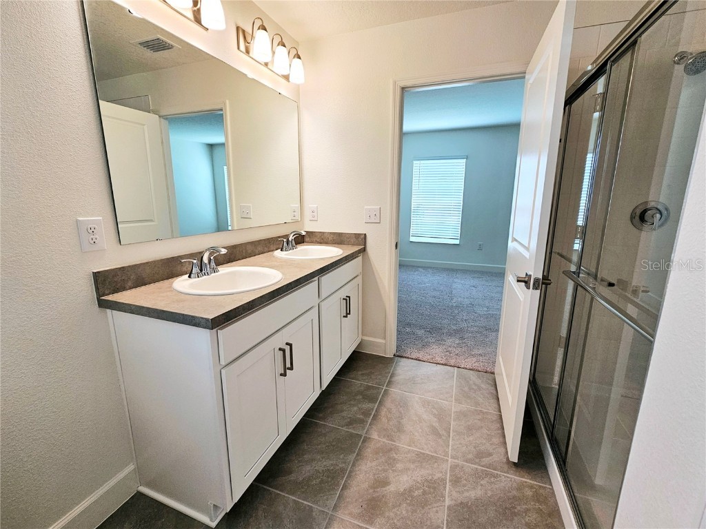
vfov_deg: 89.9
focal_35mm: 13
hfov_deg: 106.2
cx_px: 353
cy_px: 264
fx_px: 265
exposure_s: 1/120
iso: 64
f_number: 2.2
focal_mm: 2.2
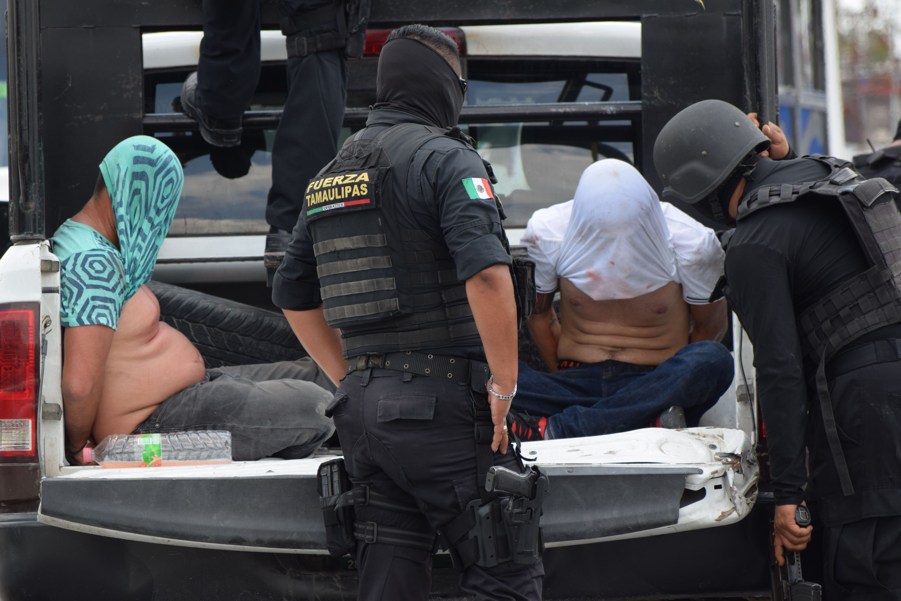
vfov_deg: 4.6
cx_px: 450
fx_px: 7508
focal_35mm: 300
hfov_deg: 6.9
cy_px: 300
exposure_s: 1/500
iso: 400
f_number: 5.6
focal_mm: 200
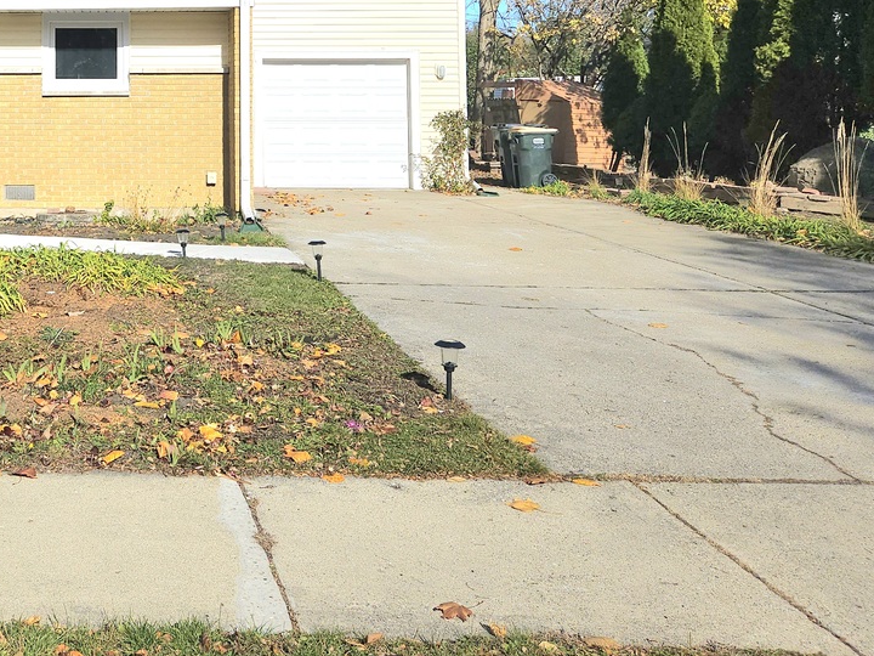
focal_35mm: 46
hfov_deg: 38.3
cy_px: 53
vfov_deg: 30.0
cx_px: 80
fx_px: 1161
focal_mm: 5.4
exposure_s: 1/5000
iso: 50
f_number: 1.8
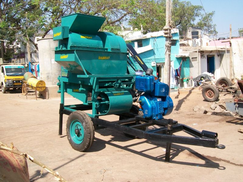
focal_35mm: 36
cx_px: 122
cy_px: 91
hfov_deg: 51.4
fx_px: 253
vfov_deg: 39.7
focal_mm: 6
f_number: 4.8
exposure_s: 1/320
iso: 80
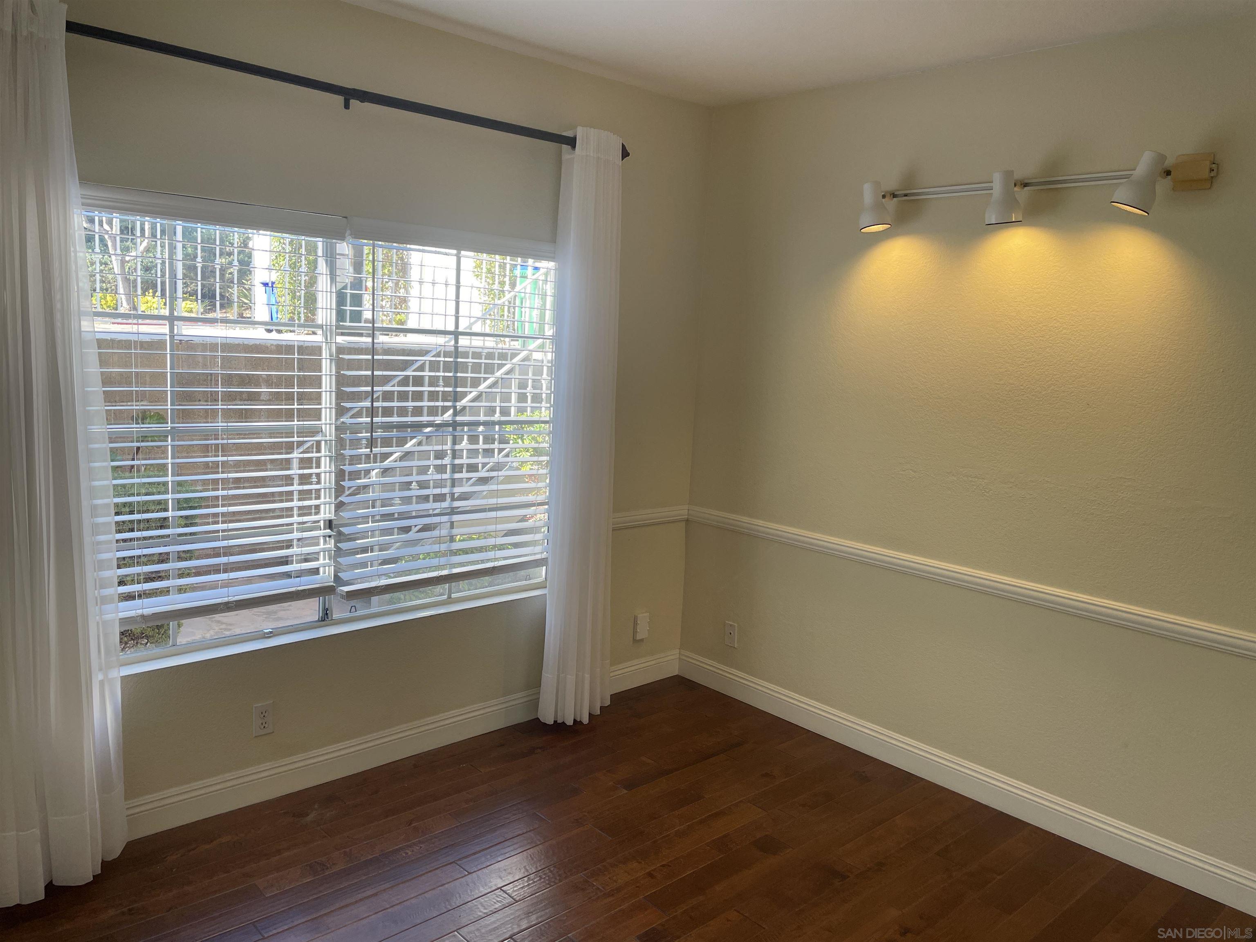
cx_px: 628
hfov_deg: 67.3
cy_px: 471
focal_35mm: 26
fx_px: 943
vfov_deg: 53.1
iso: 40
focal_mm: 4.2
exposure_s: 1/120
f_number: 1.6
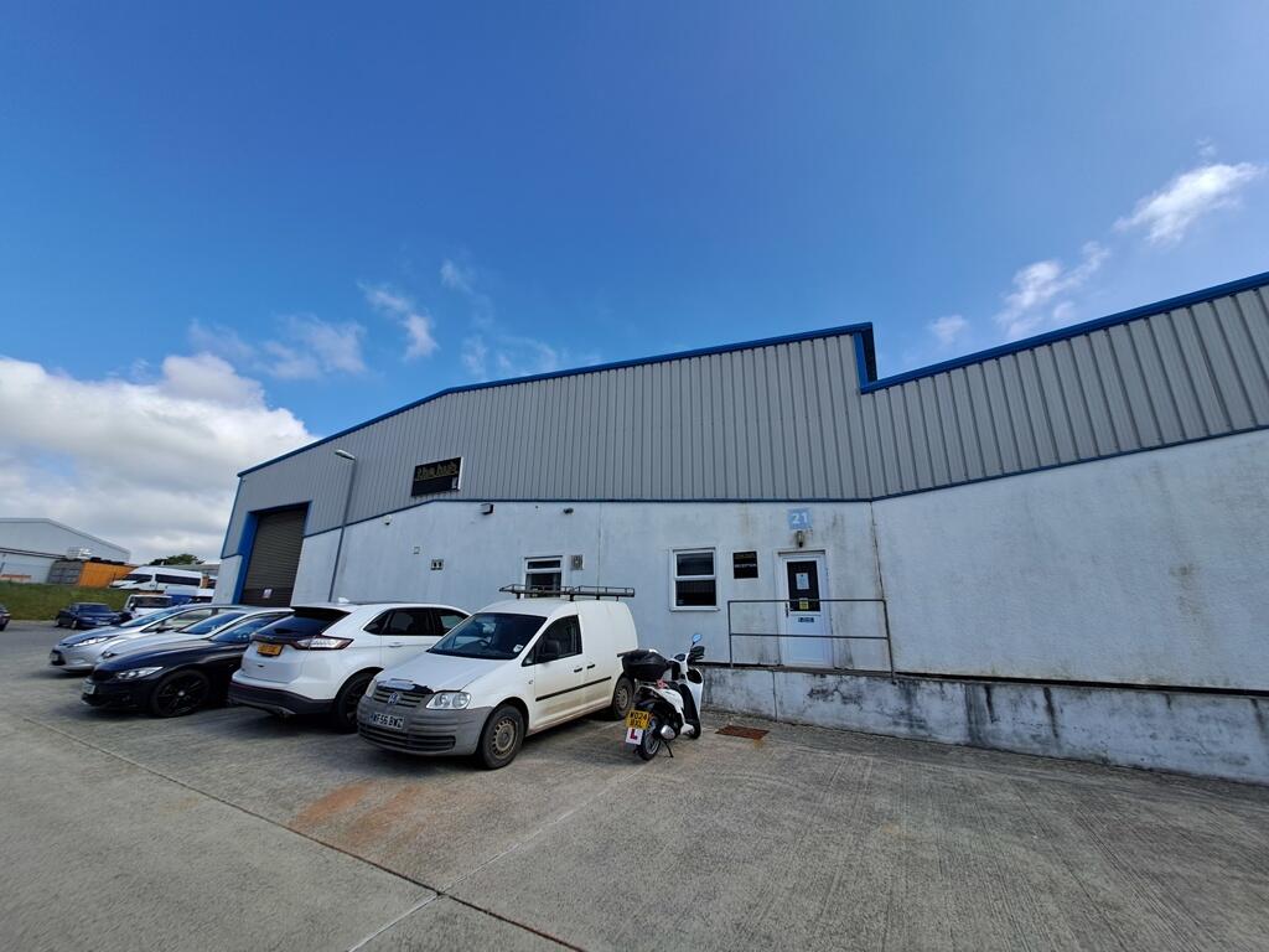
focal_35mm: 13
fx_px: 477
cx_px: 634
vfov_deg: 89.9
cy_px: 476
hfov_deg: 106.2
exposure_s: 1/1135
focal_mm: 1.42
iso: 40
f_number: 2.2
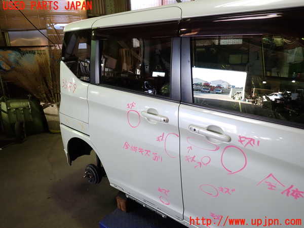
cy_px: 114
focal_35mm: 25
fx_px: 220
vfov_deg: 54.9
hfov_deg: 69.4
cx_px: 152
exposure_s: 1/60
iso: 160
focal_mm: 4.5
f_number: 2
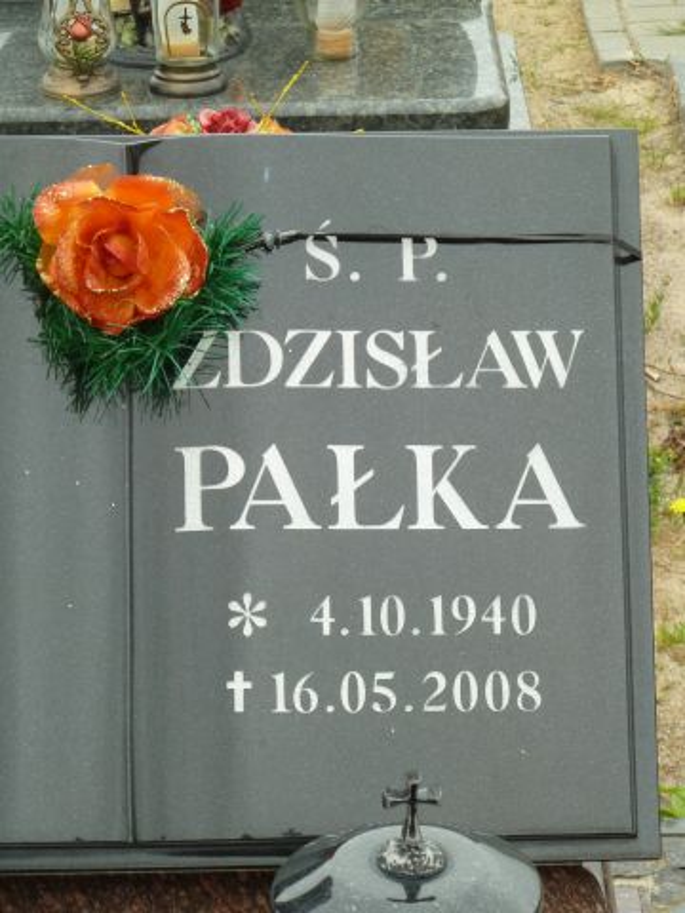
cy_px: 456
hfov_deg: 12.5
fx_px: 3140
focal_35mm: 119
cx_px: 342
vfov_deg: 16.6
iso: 80
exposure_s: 1/100
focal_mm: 19.5
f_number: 4.4
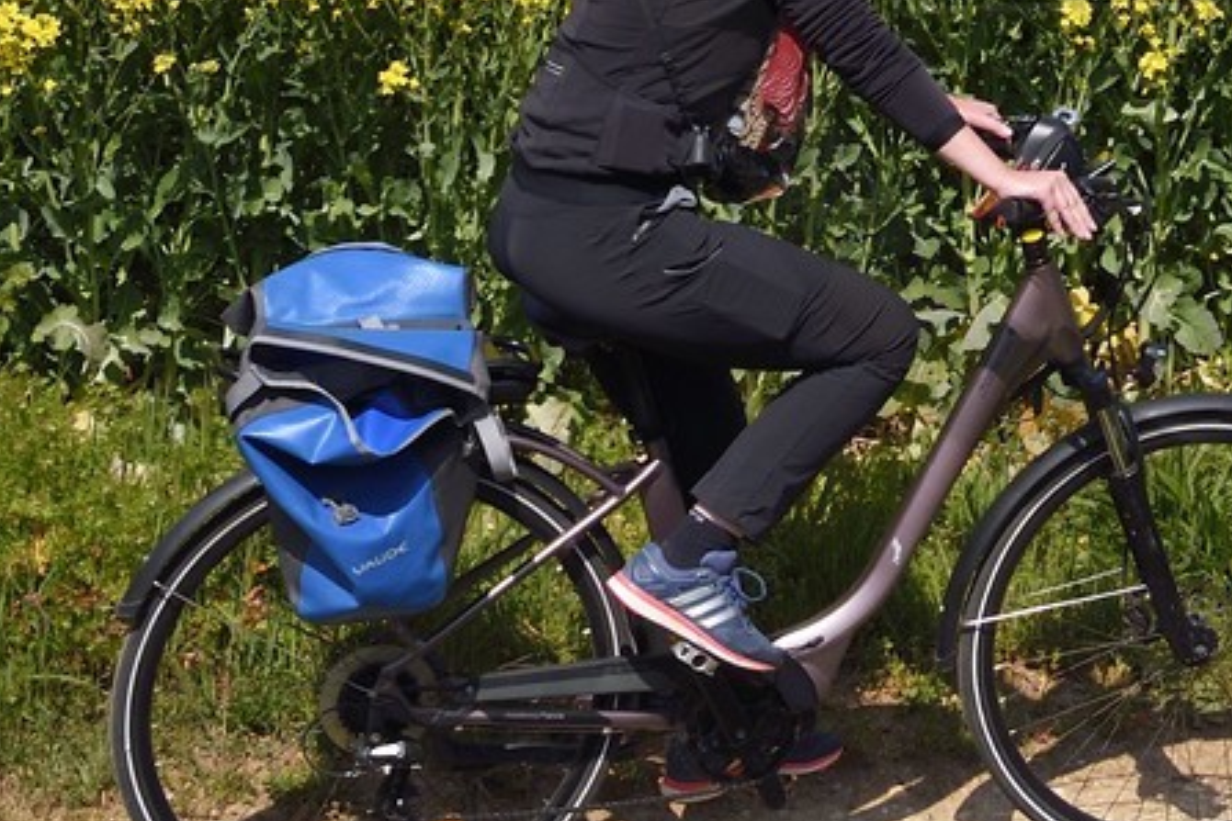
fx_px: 4654
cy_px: -445
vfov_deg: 9.8
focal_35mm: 136
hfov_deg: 14.4
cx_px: 1678
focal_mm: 38
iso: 200
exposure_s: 1/640
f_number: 8
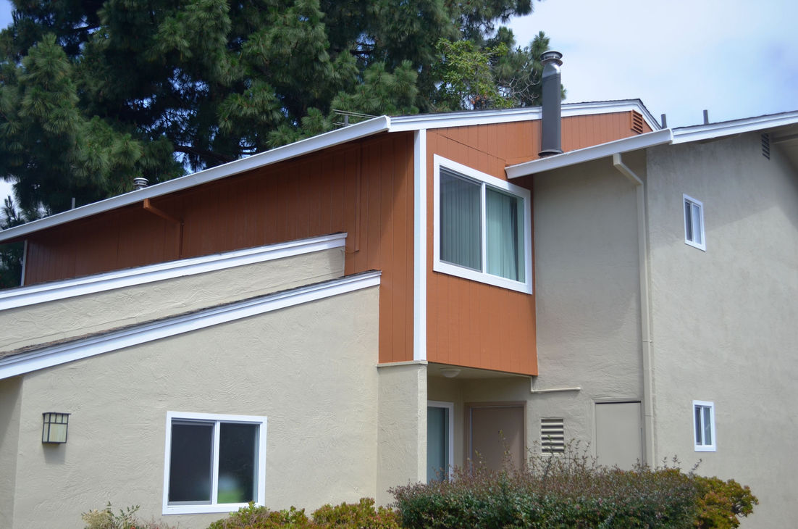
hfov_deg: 45.0
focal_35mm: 44
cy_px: 264
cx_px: 399
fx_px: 962
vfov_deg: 30.7
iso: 100
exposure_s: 1/500
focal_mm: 29
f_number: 4.5
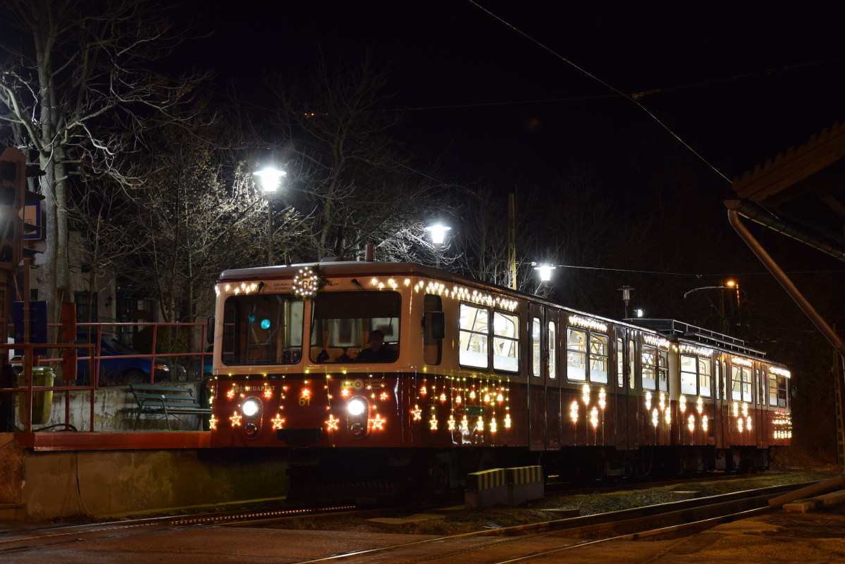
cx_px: 435
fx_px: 1596
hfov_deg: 29.6
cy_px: 281
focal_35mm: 68
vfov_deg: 20.0
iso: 200
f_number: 6.3
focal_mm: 42
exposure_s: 1
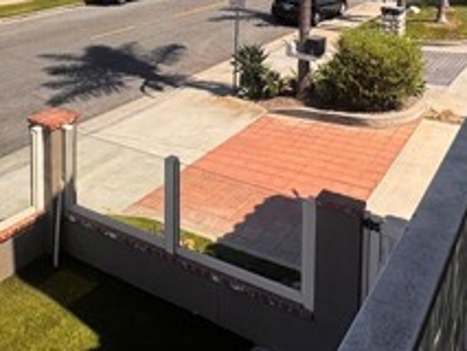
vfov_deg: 30.0
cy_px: -57
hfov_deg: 44.6
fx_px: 567
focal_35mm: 42
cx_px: 195
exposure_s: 1/1477
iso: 50
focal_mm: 2.22
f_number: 2.2
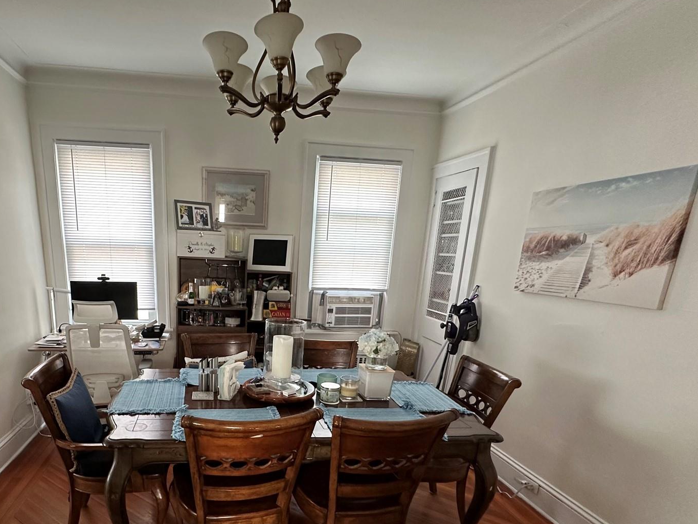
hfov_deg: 77.4
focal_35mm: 21
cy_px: 370
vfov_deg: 61.1
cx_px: 255
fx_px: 423
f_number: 2.2
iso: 320
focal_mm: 2.22
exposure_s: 1/79
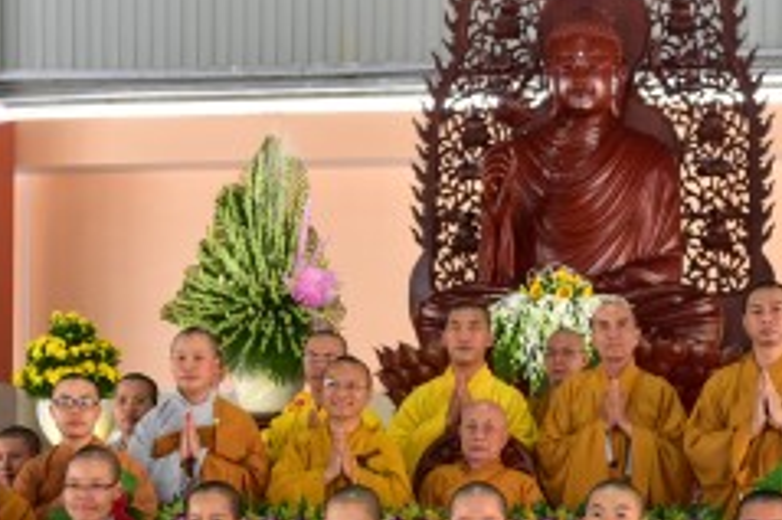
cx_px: 494
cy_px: 541
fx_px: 1802
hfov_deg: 24.4
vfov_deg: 16.1
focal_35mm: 83
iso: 1600
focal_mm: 31
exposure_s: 1/125
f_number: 4
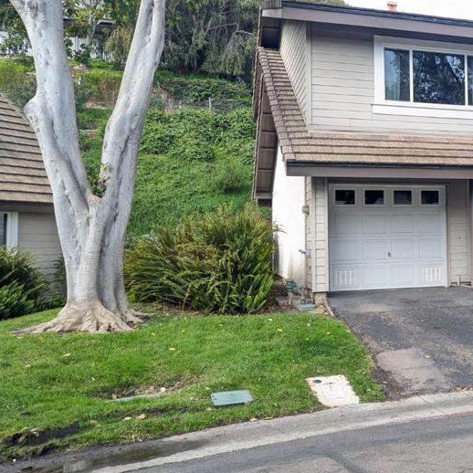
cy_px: 207
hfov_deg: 36.4
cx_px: 463
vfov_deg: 40.0
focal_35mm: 42
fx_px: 649
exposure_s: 1/289
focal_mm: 6.81
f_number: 1.85
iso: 47
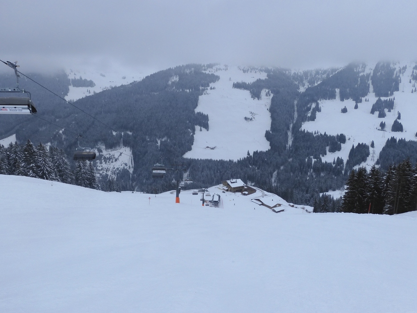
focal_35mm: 24
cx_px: 208
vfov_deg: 56.8
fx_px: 289
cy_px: 156
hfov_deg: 71.6
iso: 100
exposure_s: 1/1600
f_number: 3.4
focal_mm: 4.3
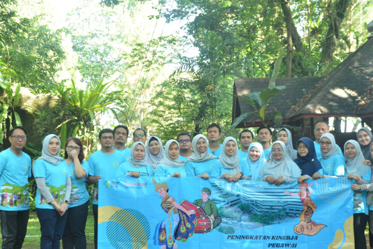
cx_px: 202
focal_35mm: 60
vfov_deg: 22.6
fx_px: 622
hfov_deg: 33.4
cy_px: 147
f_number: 5.6
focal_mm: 28
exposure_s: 1/100
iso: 800
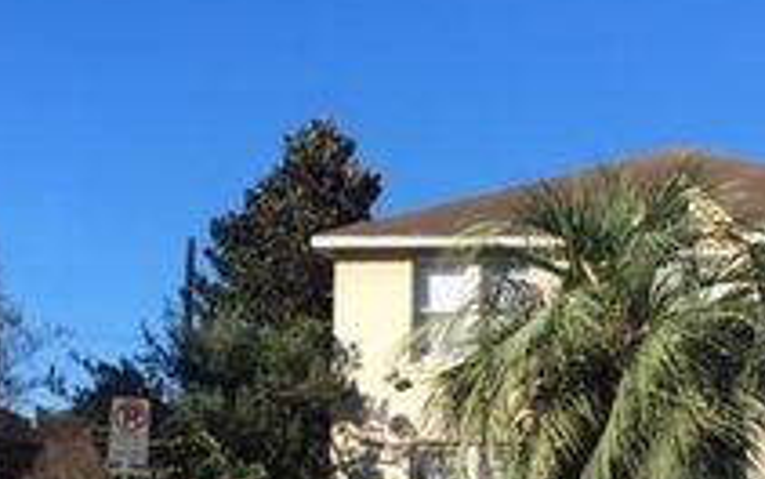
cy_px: 336
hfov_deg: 28.1
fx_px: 1522
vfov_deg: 17.8
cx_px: 457
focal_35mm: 73
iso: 25
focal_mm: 4.15
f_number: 2.2
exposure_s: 1/1202
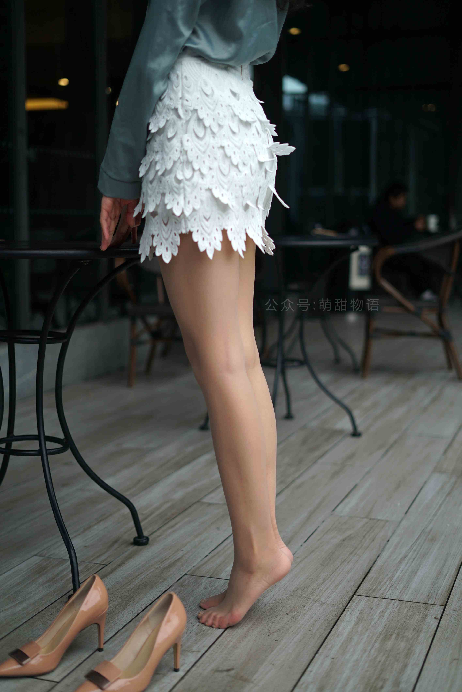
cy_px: 346
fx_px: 961
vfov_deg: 39.6
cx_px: 231
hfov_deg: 27.0
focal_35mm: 50
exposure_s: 1/1600
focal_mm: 50
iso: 200
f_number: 2
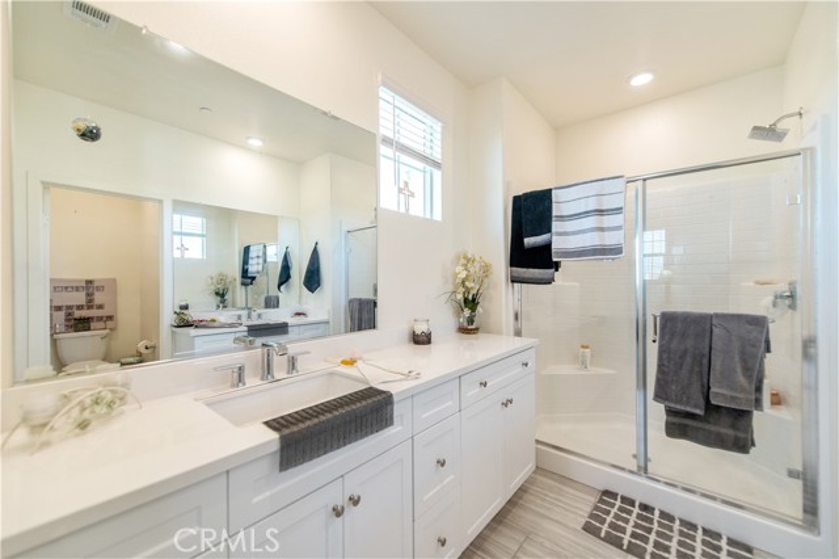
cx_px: 420
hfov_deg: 104.3
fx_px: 326
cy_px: 280
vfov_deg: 81.1
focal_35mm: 14
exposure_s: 1/250
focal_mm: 14
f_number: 3.2
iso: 400
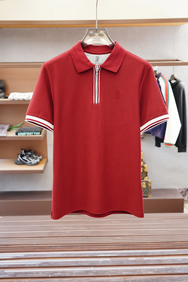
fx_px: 317
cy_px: 141
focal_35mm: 40
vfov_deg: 47.9
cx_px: 94
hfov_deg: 33.0
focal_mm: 27
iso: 400
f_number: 4
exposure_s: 1/250
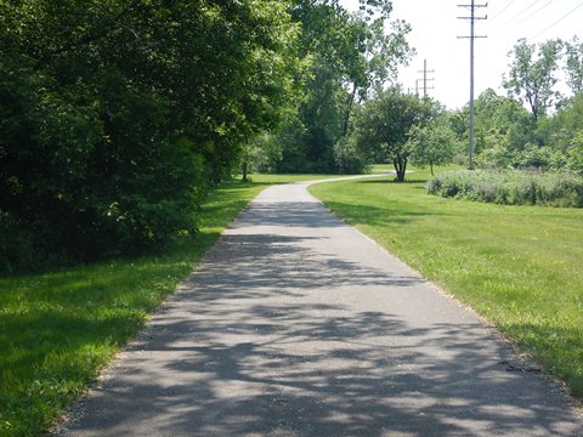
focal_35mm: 67
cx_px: 292
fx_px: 1128
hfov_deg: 29.0
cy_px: 218
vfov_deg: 21.9
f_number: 4.5
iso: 125
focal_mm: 12
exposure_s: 1/400
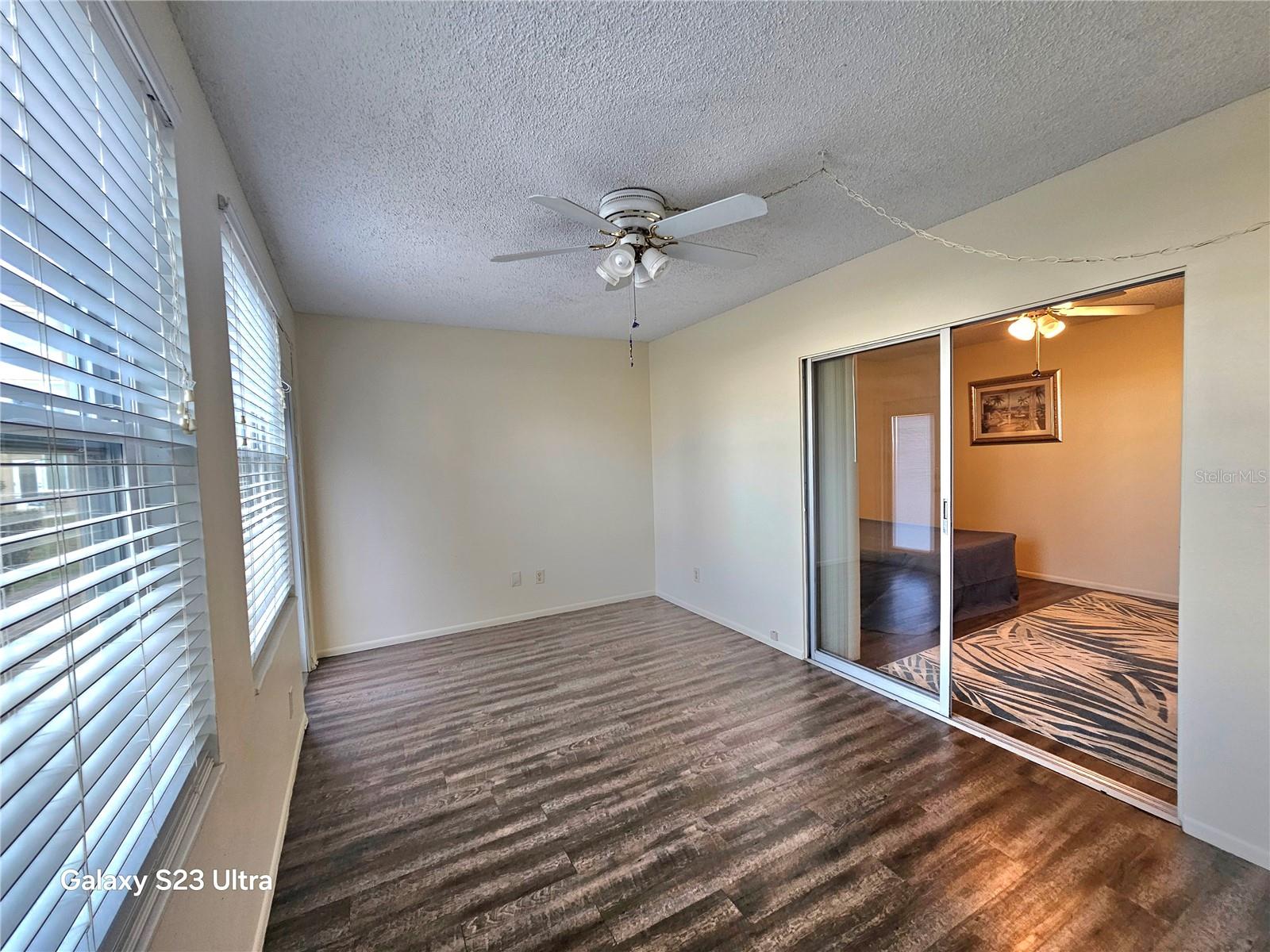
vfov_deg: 89.9
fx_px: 477
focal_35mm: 13
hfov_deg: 106.2
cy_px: 476
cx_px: 635
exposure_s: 1/60.2
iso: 100
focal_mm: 2.2
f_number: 2.2
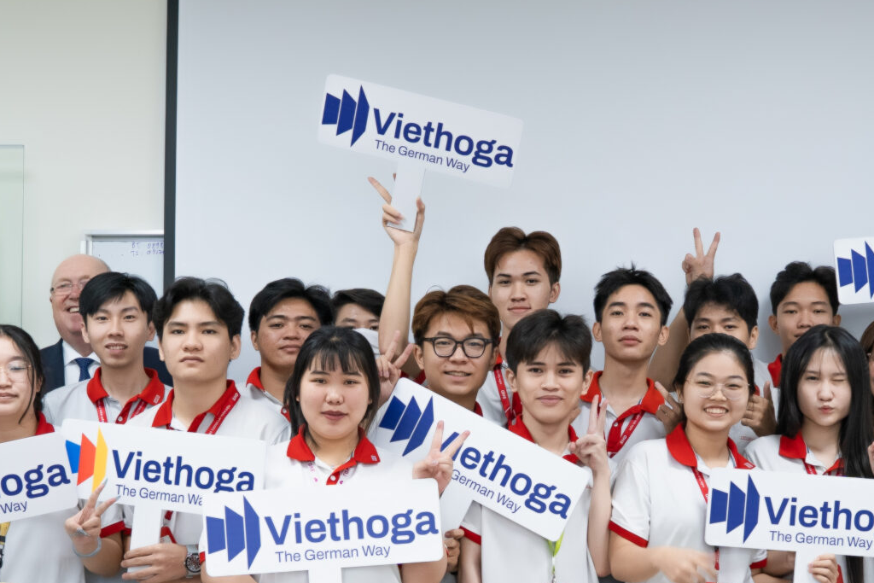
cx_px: 446
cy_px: 437
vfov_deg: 17.7
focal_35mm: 77
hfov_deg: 26.4
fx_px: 1863
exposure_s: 1/100
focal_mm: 30.7
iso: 640
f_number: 4
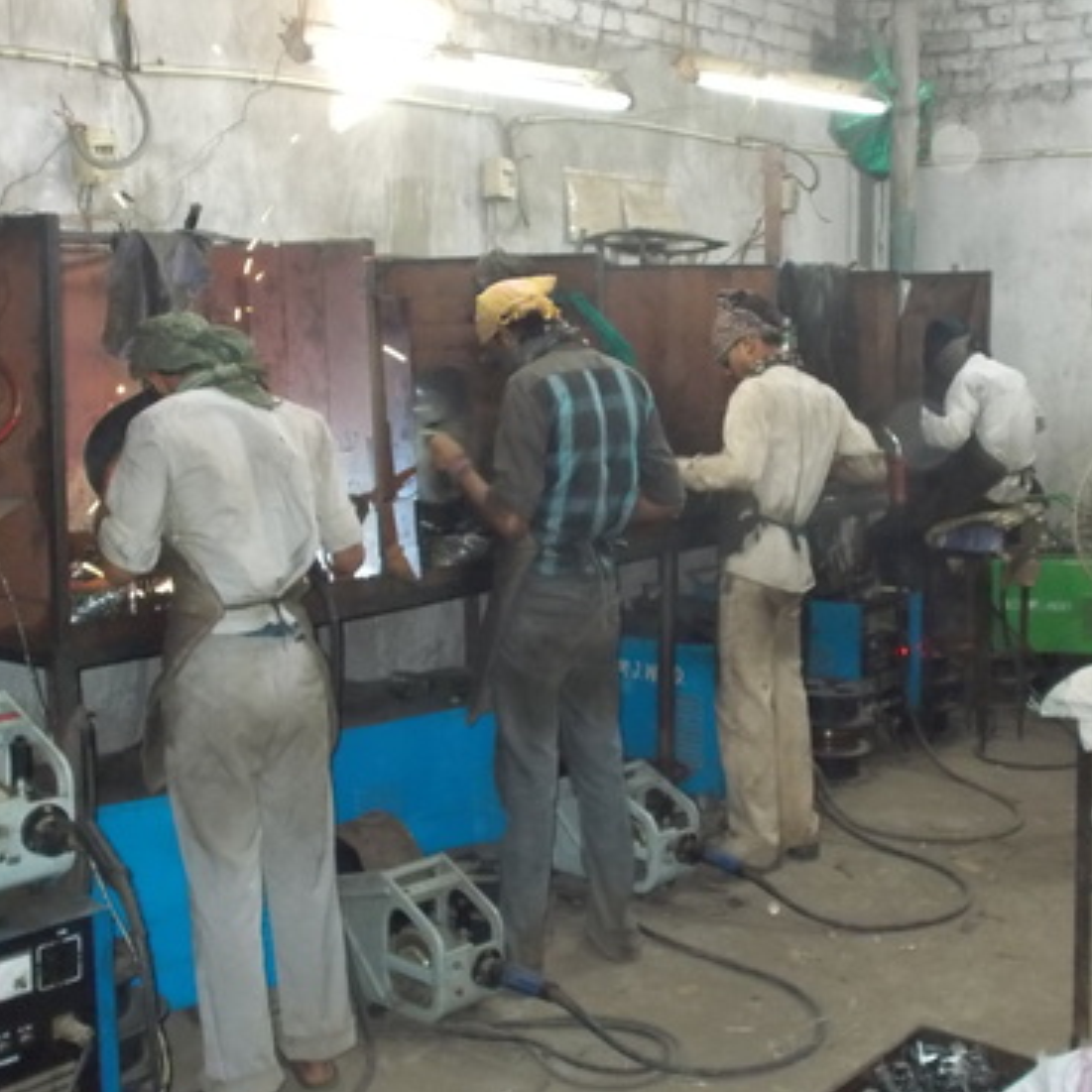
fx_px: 1677
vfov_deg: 36.1
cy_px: 549
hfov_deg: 36.0
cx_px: 637
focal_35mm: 47
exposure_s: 1/30
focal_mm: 6.9
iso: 640
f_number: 3.9
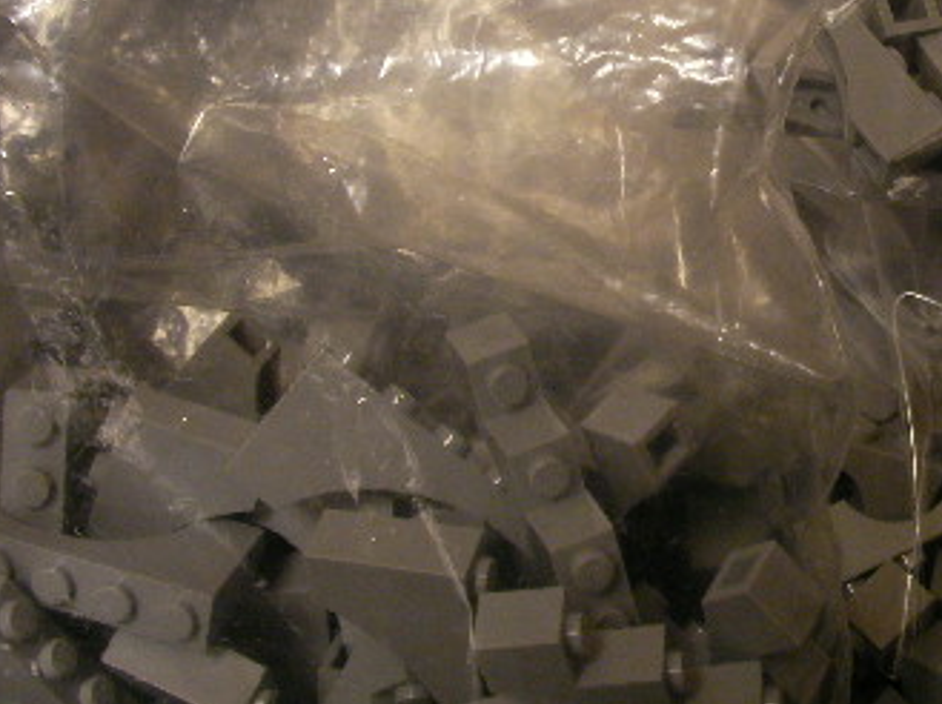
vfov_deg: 19.8
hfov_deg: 25.9
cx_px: 764
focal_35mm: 74
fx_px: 2012
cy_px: 200
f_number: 3.5
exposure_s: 1/9.5
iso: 200
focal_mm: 6.3
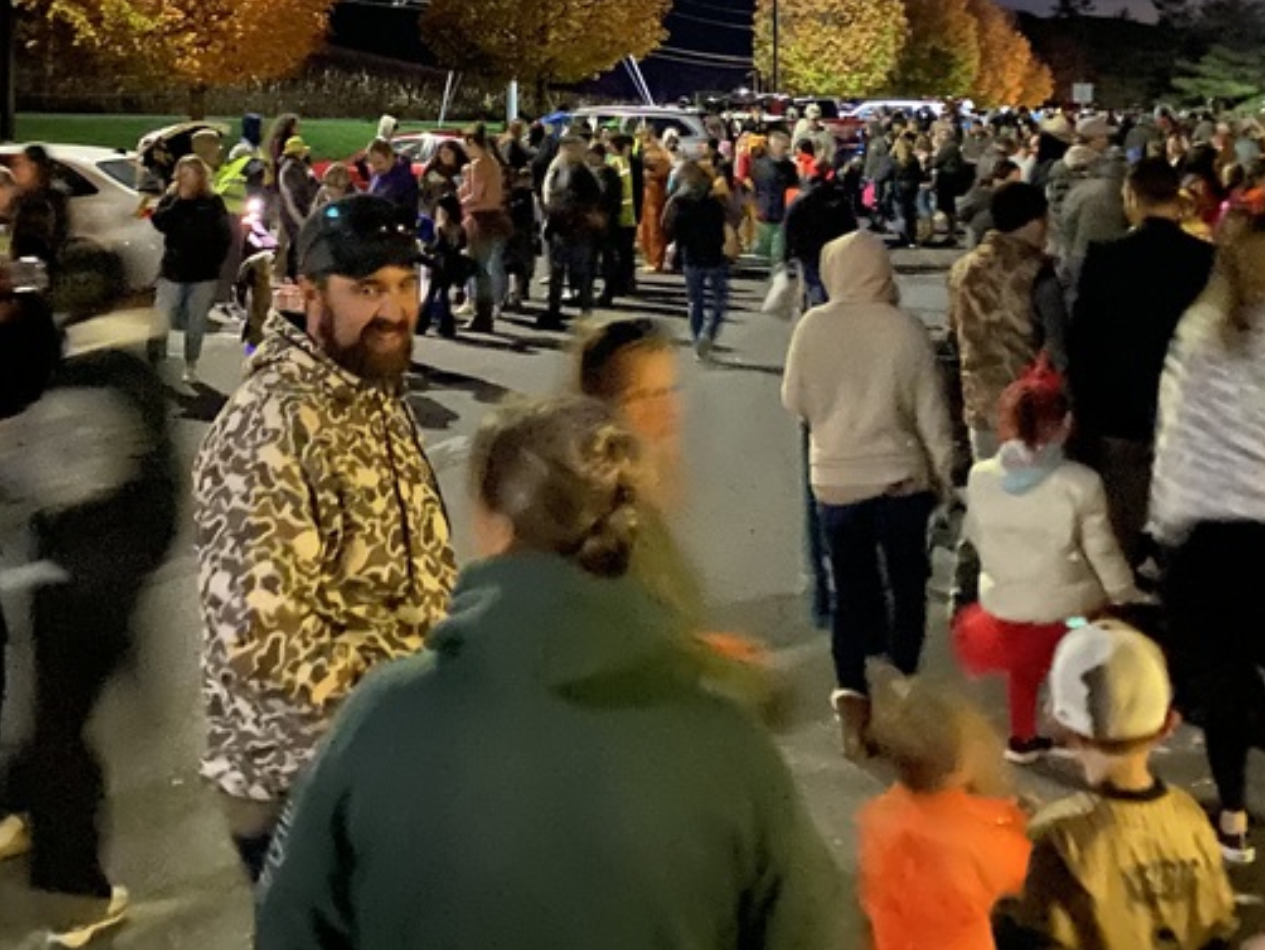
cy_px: 28
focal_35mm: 53
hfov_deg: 36.1
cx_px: 562
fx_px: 1938
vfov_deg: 26.3
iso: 2500
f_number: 1.8
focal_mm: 4.25
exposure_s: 1/4
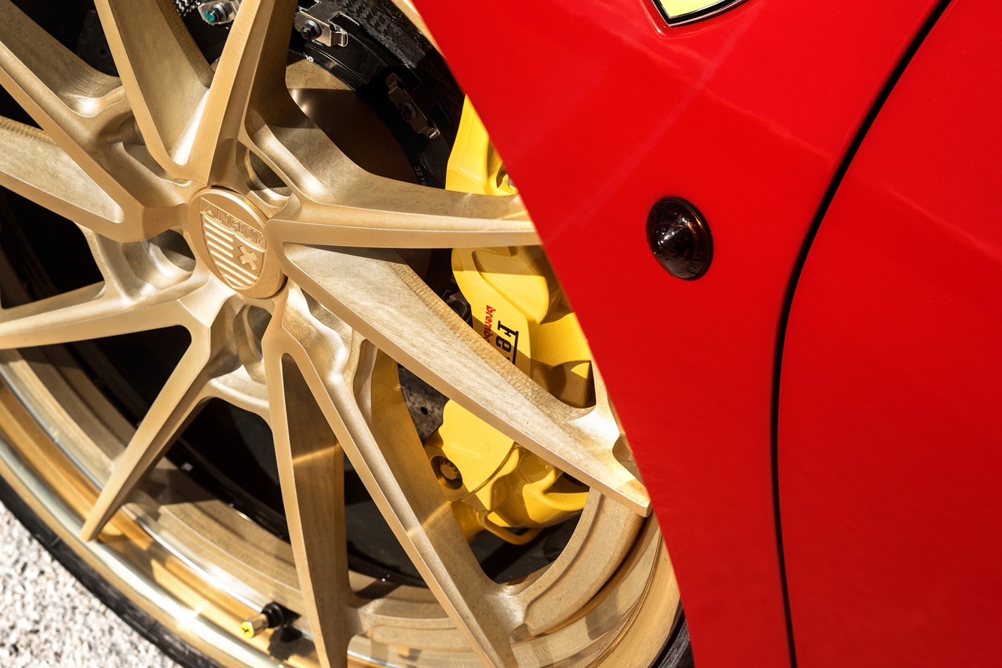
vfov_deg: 17.2
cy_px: 193
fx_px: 2198
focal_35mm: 79
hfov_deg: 25.6
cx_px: 393
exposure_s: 1/400
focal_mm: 55
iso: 80
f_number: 5.6
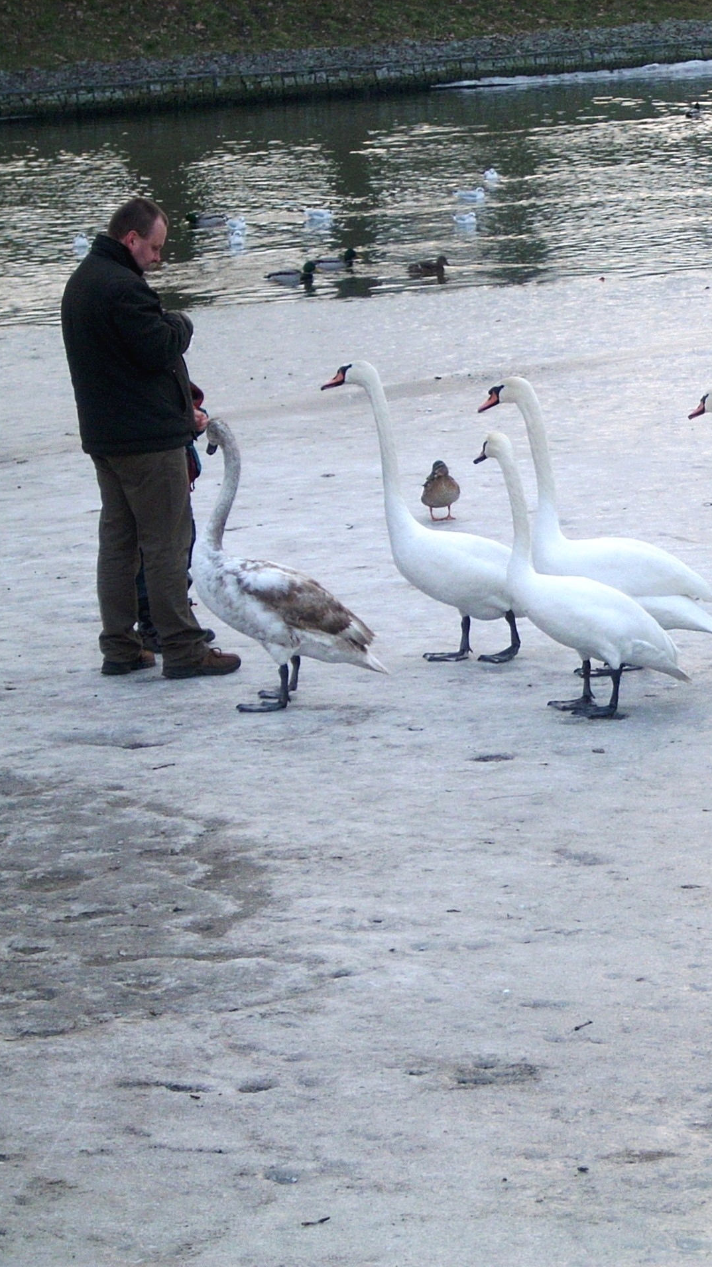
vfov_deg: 13.0
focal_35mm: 165
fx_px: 5539
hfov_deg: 7.3
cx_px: 805
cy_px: 635
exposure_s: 1/62.6
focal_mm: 18.6
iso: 64
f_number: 5.2
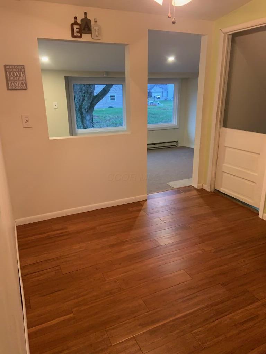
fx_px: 266
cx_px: 133
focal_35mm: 26
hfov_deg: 53.1
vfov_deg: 67.3
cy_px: 177
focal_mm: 4.25
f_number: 1.8
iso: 250
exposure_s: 1/40
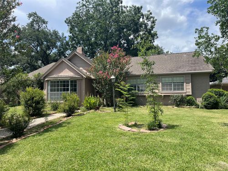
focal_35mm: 25
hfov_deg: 69.4
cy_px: 86
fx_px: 165
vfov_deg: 54.9
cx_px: 114
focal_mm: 5.1
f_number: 1.6
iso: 32
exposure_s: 1/2597
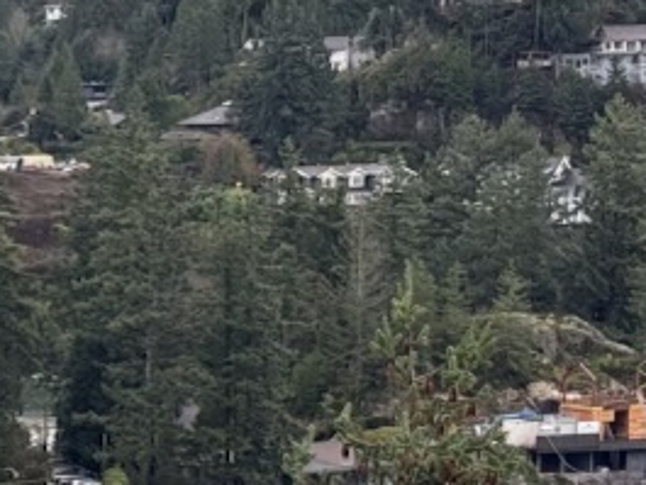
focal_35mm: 199
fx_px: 3715
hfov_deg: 9.3
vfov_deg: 7.4
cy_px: 517
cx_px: -683
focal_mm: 6.76
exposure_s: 1/553
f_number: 1.78
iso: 100
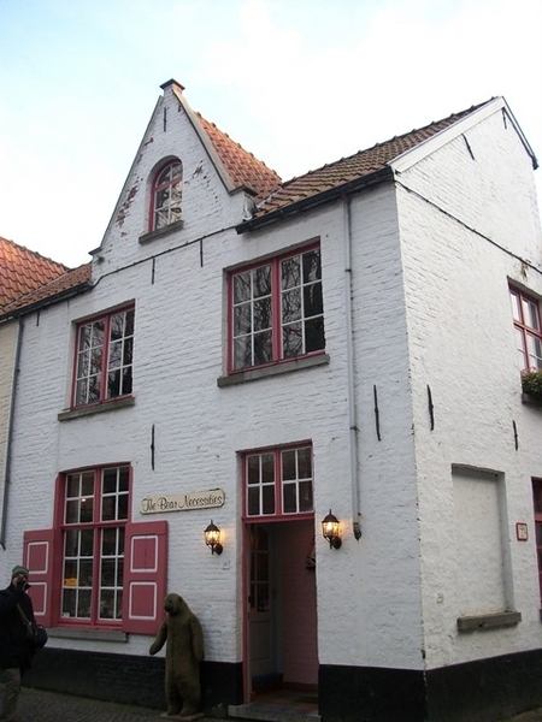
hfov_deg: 44.2
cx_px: 271
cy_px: 361
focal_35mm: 32
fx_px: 668
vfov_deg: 56.8
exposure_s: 1/80
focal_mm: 5.7
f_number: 2.9
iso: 80
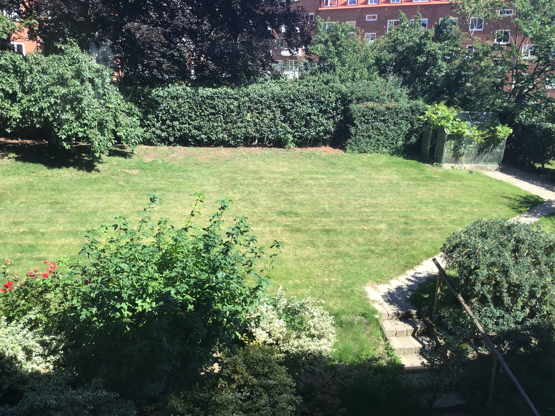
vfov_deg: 44.2
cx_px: 275
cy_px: 203
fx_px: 513
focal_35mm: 32
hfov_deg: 56.8
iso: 25
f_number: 2.4
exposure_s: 1/379
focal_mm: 3.3
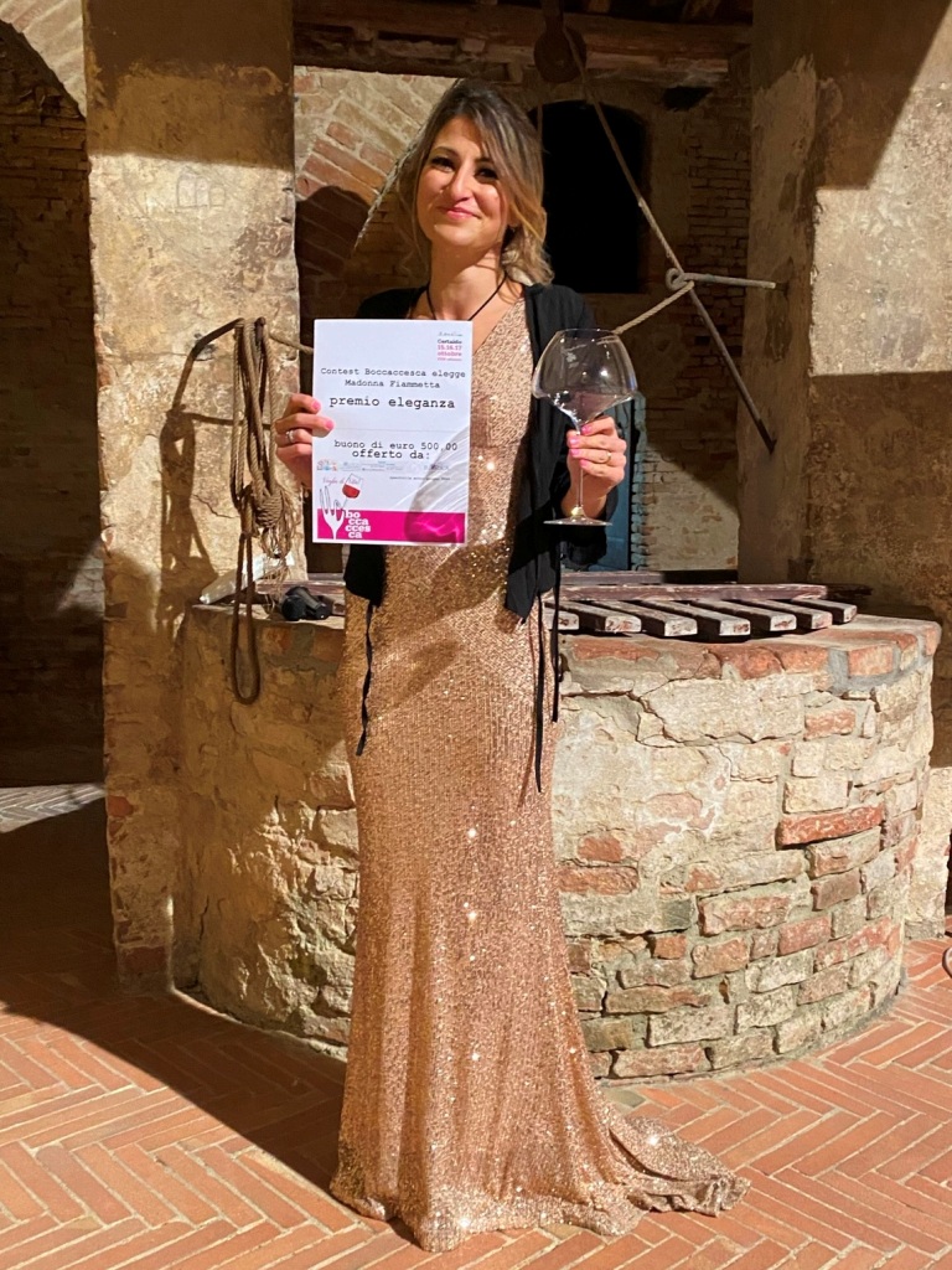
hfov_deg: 53.1
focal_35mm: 26
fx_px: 953
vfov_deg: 67.3
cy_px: 635
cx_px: 476
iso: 640
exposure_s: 1/33
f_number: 1.8
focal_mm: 4.25
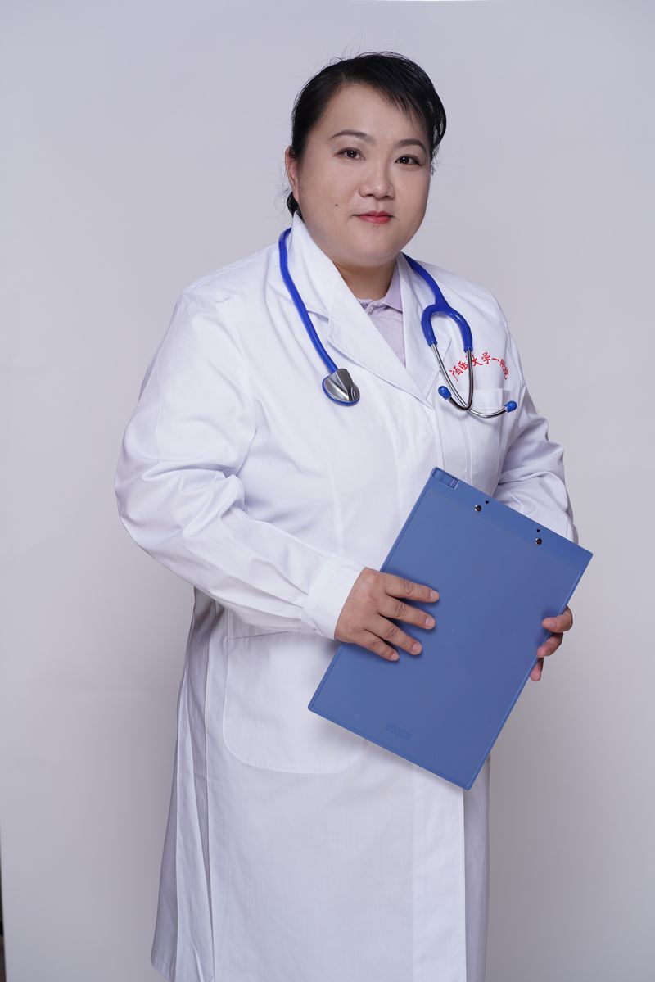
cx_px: 328
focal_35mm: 85
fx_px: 2318
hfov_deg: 16.1
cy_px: 491
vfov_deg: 23.9
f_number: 5.6
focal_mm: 85
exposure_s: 1/160
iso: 100
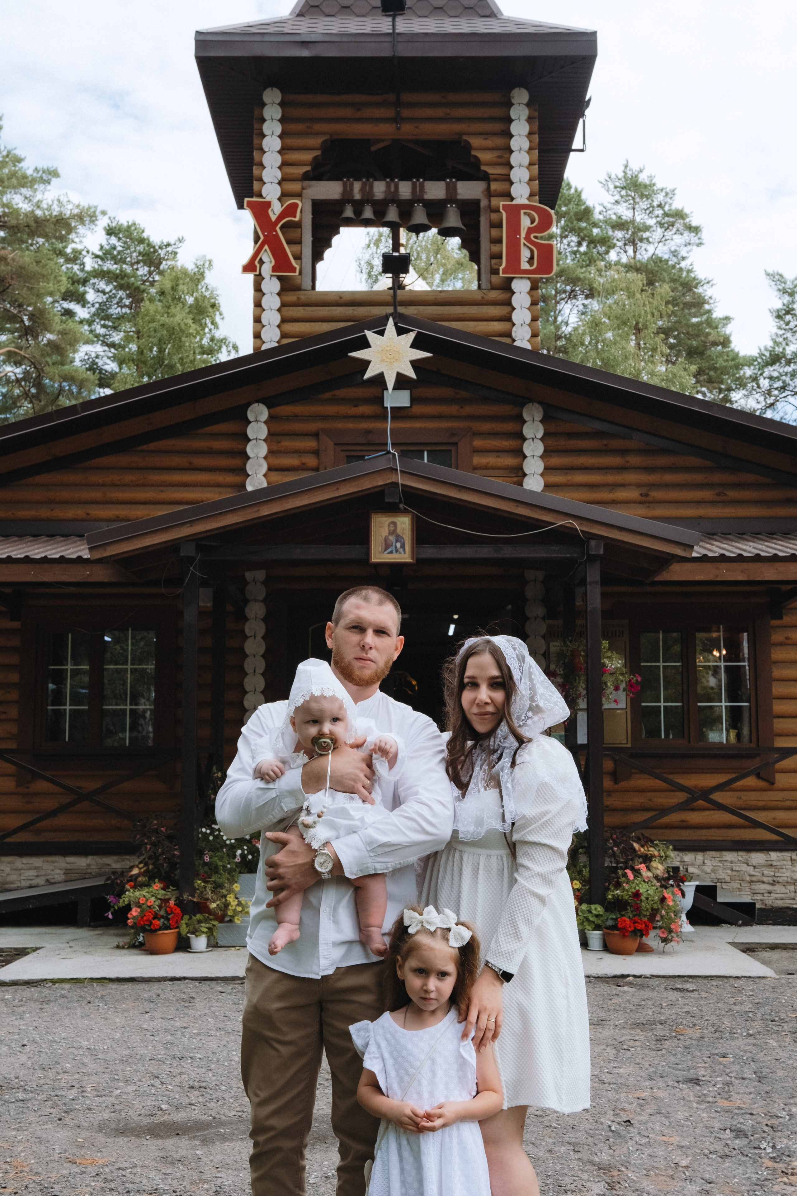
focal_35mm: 44
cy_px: 598
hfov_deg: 30.5
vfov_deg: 44.5
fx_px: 1461
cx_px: 398
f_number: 7.1
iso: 640
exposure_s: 1/500
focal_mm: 29
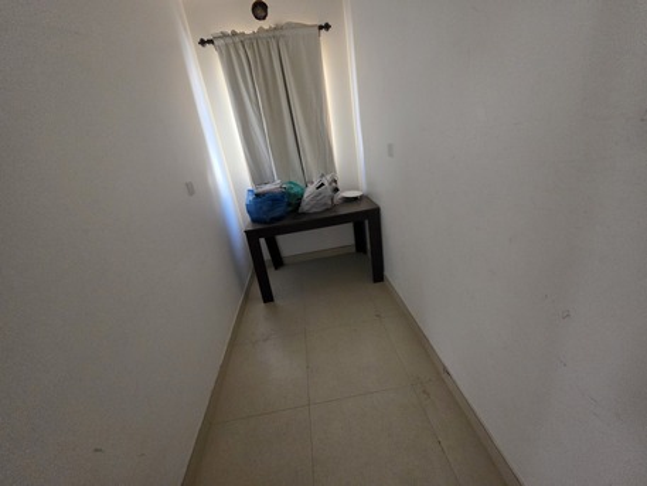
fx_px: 243
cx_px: 324
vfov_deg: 89.9
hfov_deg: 106.2
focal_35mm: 13
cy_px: 243
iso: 800
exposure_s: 1/50
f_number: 1.9
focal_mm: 2.2
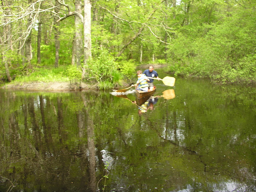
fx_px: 259
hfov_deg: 52.6
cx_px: 128
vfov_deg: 40.7
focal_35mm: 35
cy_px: 96
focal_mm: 8.9
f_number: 2.8
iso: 50
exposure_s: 1/125
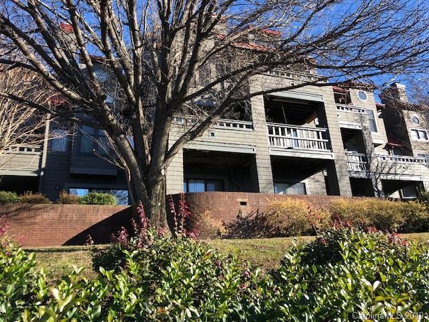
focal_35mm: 28
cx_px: 214
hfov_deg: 63.4
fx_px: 347
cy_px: 161
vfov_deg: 49.7
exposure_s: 1/545
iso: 20
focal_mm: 3.99
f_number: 1.8
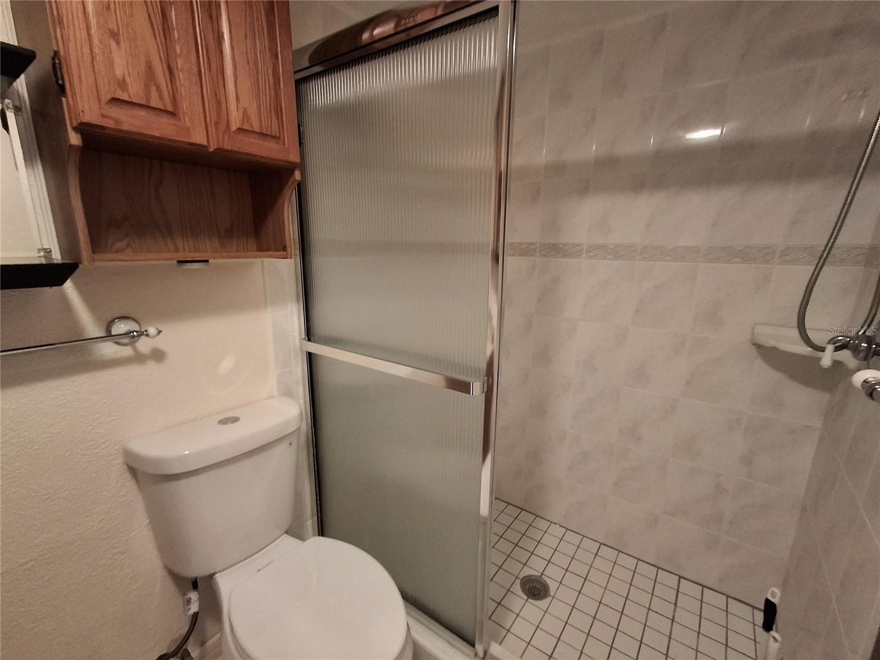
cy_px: 330
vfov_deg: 78.1
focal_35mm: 16
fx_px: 407
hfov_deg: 94.5
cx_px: 440
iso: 200
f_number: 2.2
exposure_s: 1/30
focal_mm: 1.64
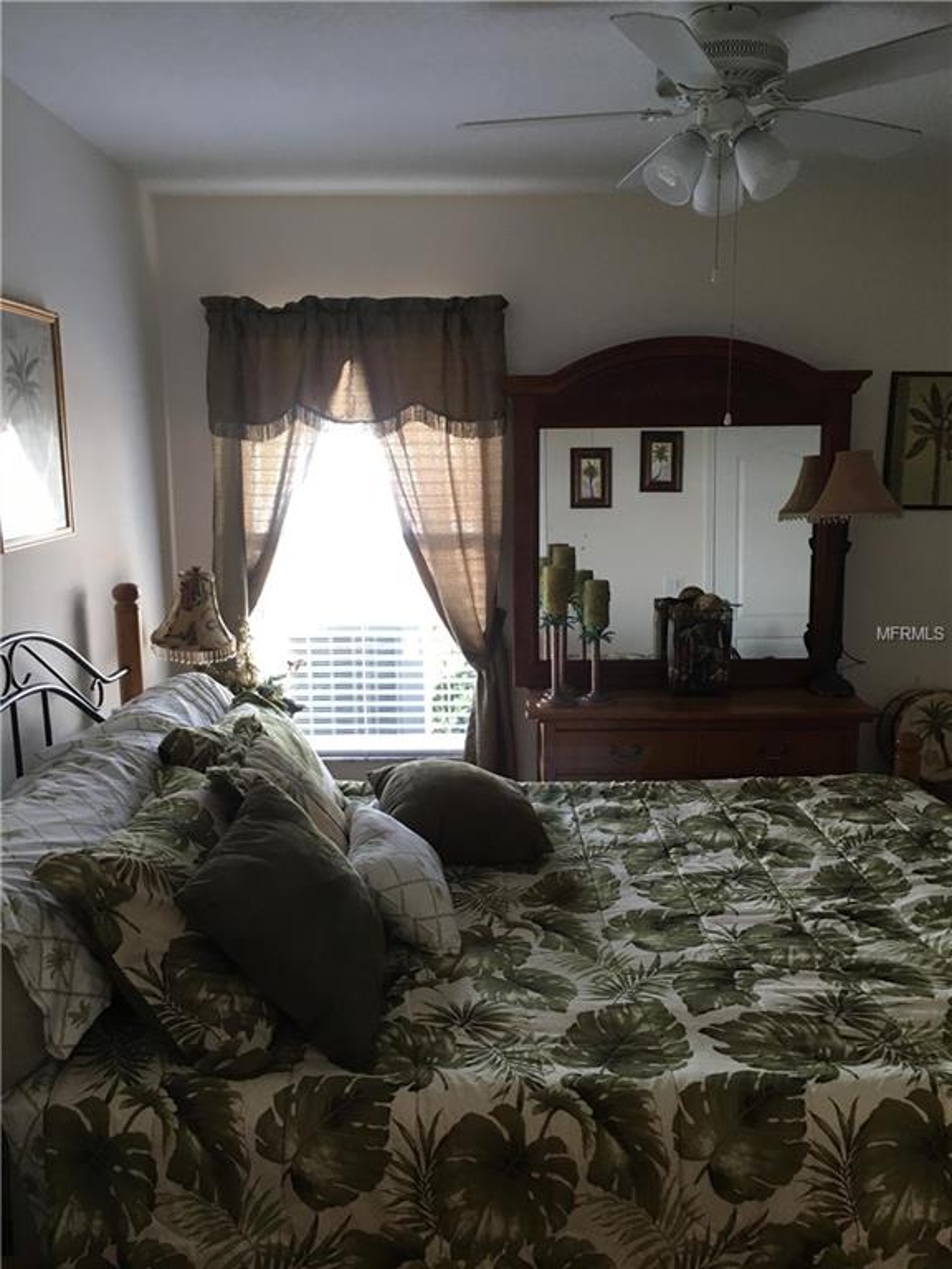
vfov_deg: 61.7
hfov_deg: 48.2
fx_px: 1063
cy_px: 634
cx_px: 476
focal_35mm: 29
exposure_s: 1/30
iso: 32
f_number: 2.2
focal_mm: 4.15
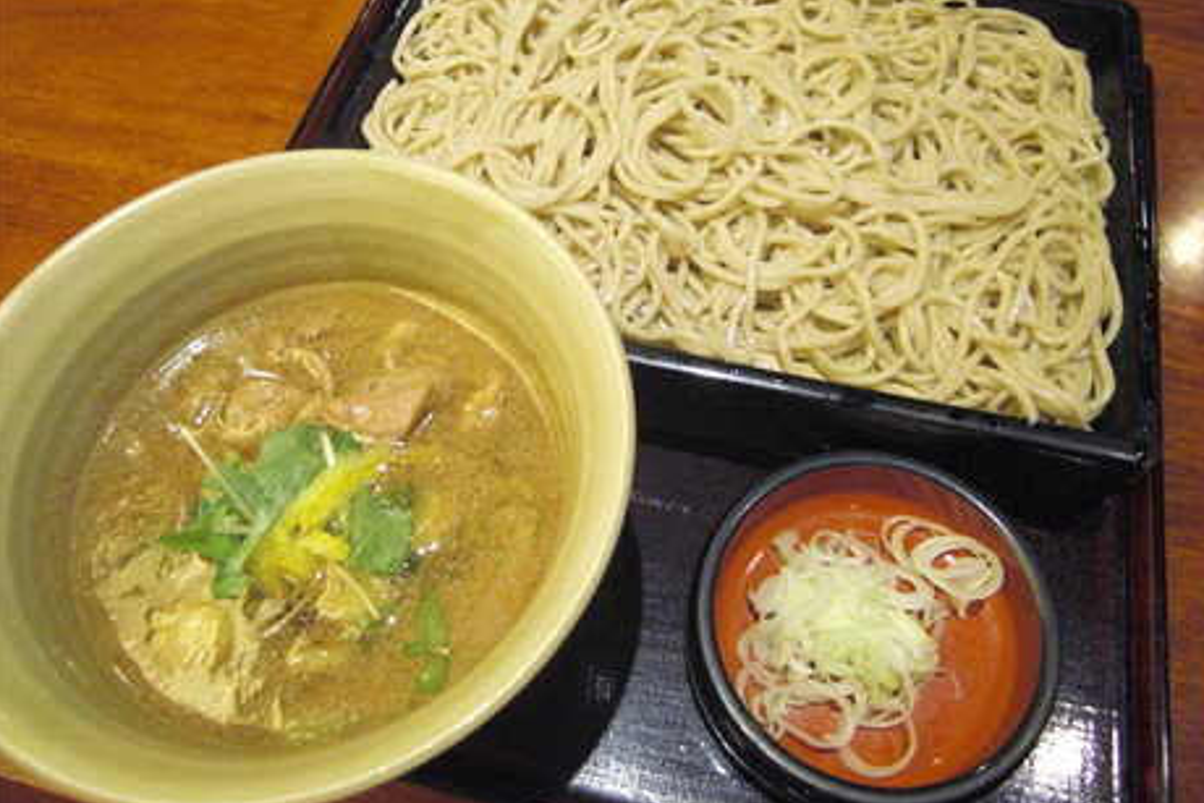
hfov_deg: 61.9
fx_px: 1004
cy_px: 353
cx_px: 612
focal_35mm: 30
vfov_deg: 43.6
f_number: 2.6
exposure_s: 1/60
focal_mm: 4.9
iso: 400
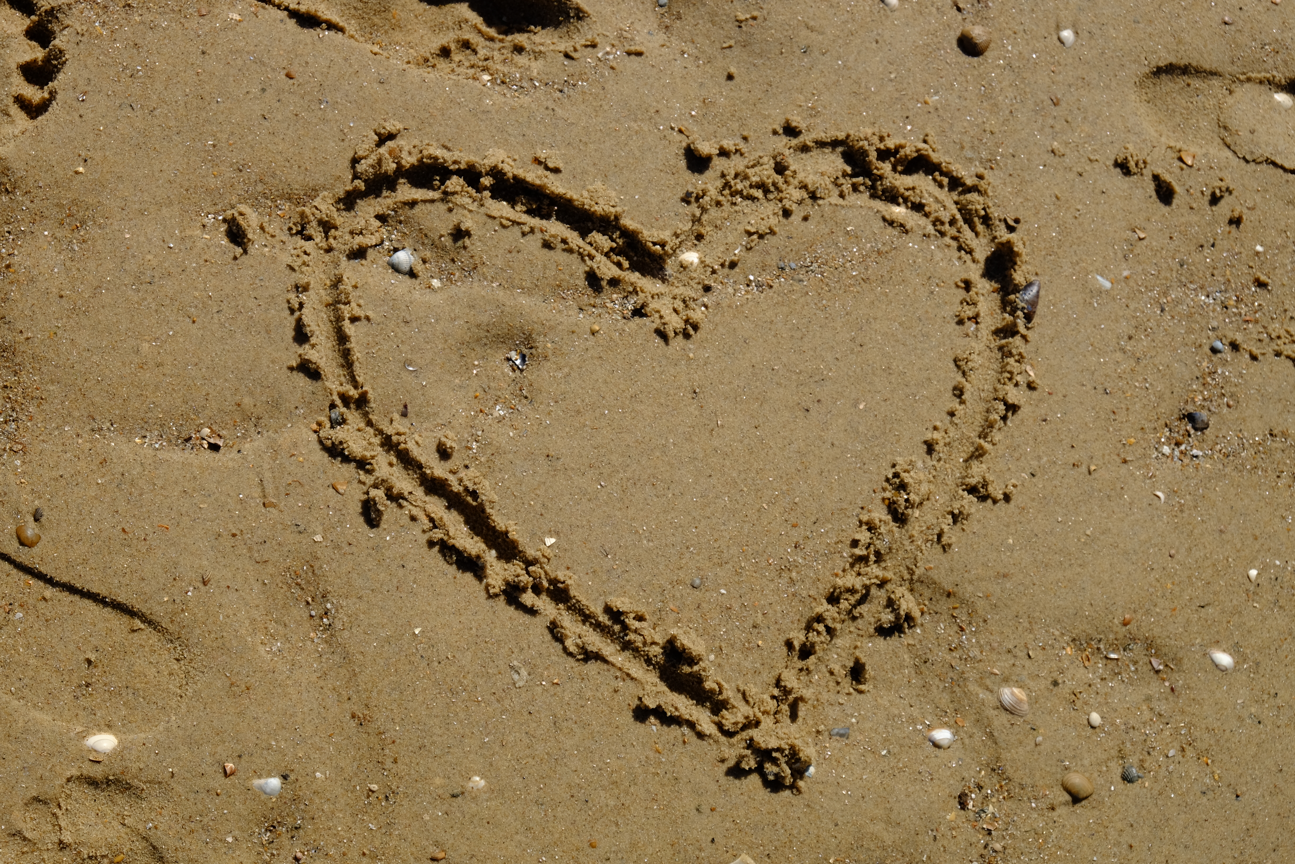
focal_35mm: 67
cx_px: 648
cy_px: 432
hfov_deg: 30.1
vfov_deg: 20.3
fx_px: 2410
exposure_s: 1/350
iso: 200
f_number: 10
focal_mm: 44.4
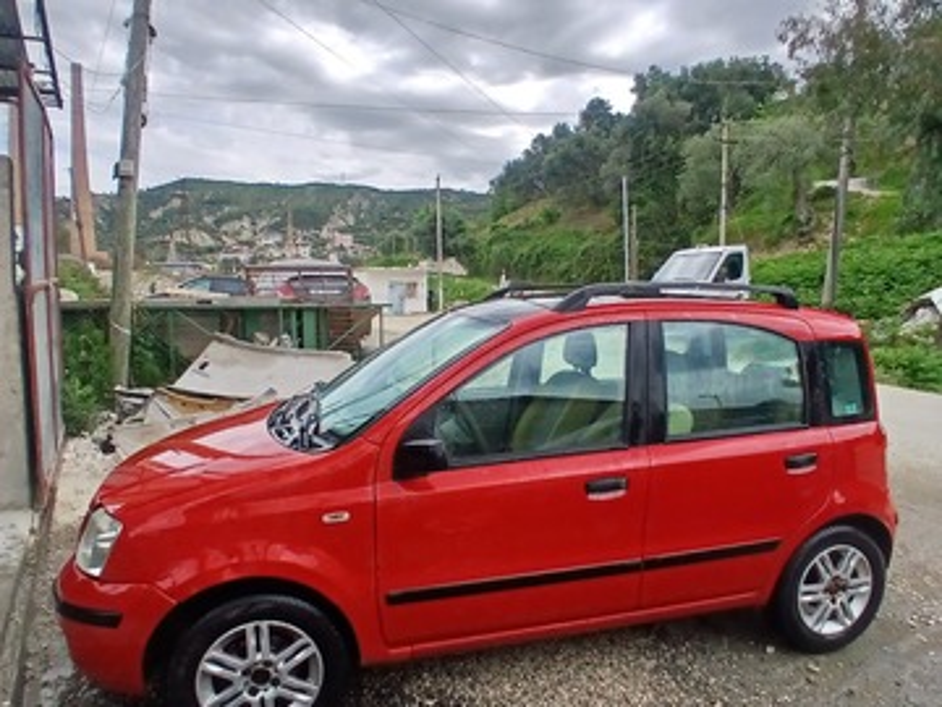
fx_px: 463
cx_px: 471
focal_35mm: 17
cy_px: 354
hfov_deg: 91.0
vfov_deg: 74.7
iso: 50
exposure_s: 1/1199
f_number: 2.2
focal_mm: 1.4
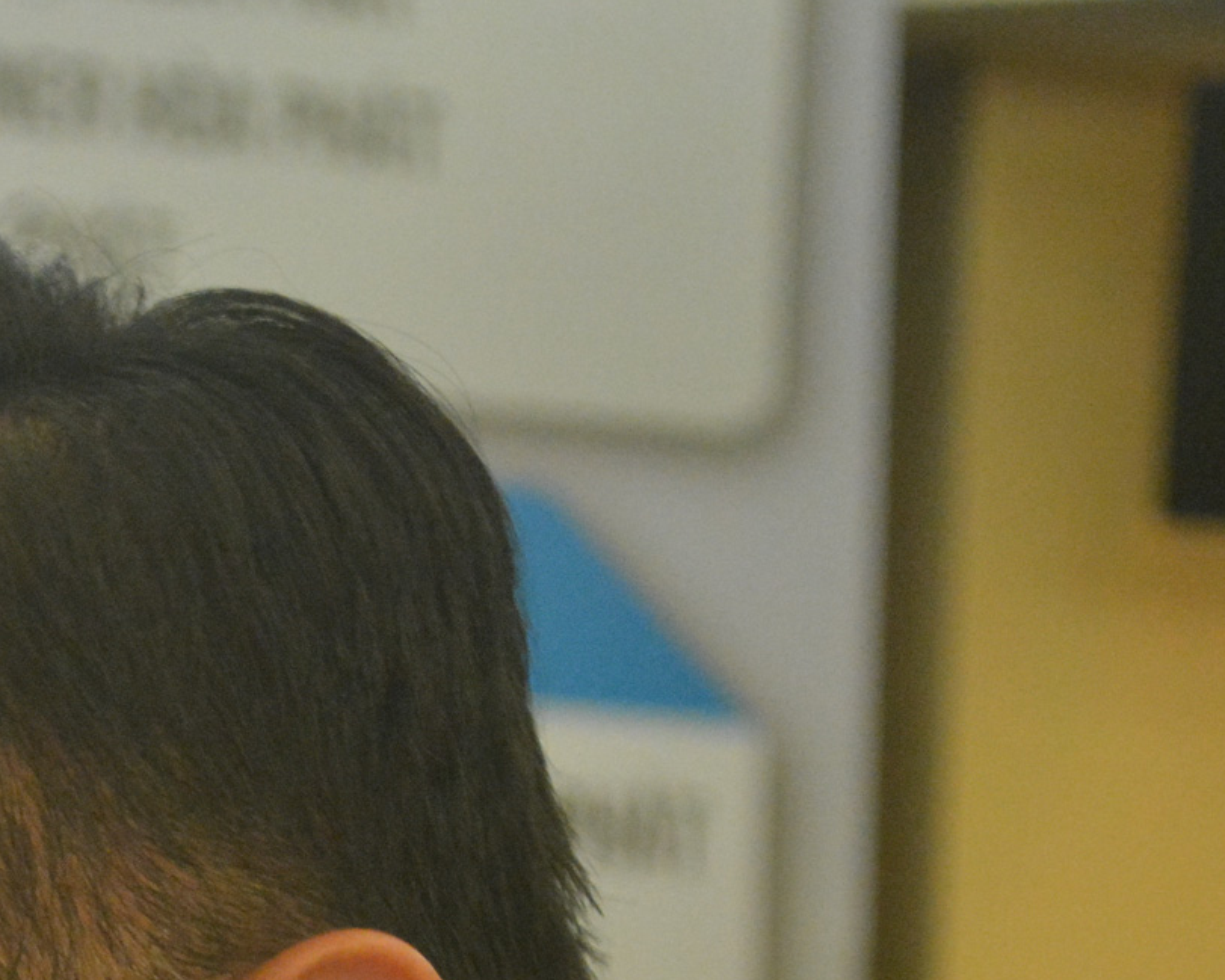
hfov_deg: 7.8
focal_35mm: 244
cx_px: -279
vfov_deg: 6.3
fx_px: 8865
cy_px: 1203
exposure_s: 1/80
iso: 3200
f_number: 5.6
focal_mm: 55
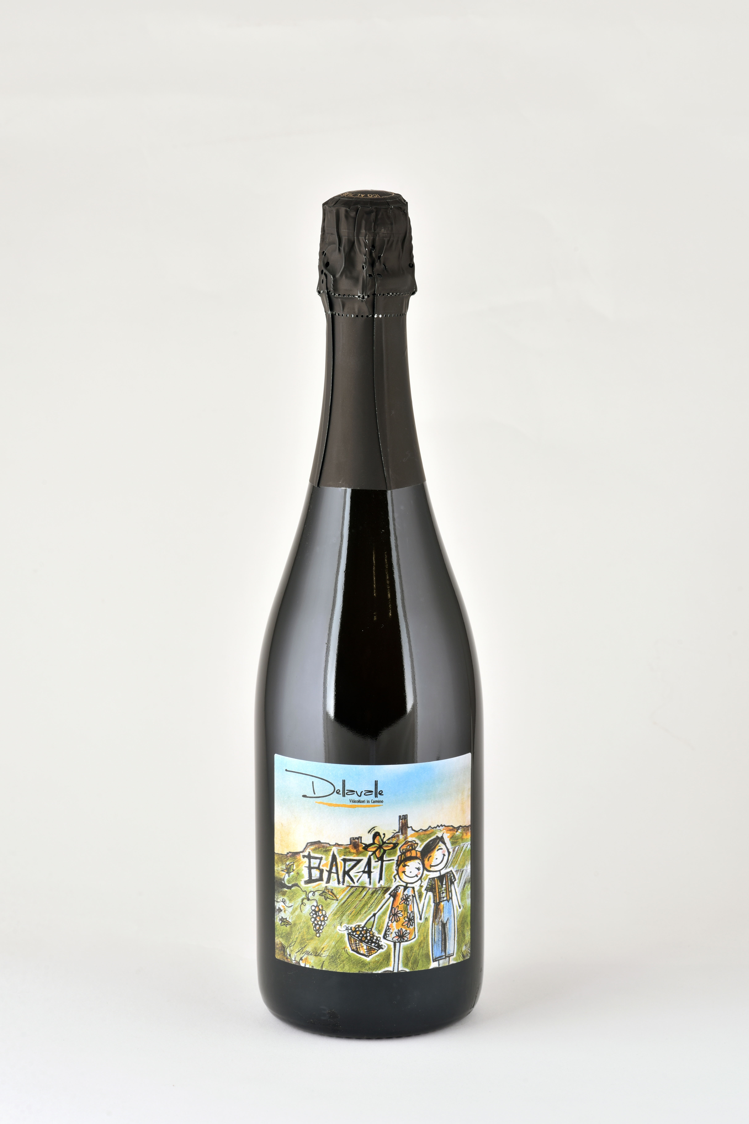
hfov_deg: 12.9
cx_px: 376
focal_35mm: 106
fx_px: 3308
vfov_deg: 19.3
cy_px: 563
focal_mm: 105
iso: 100
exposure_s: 1/125
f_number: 14
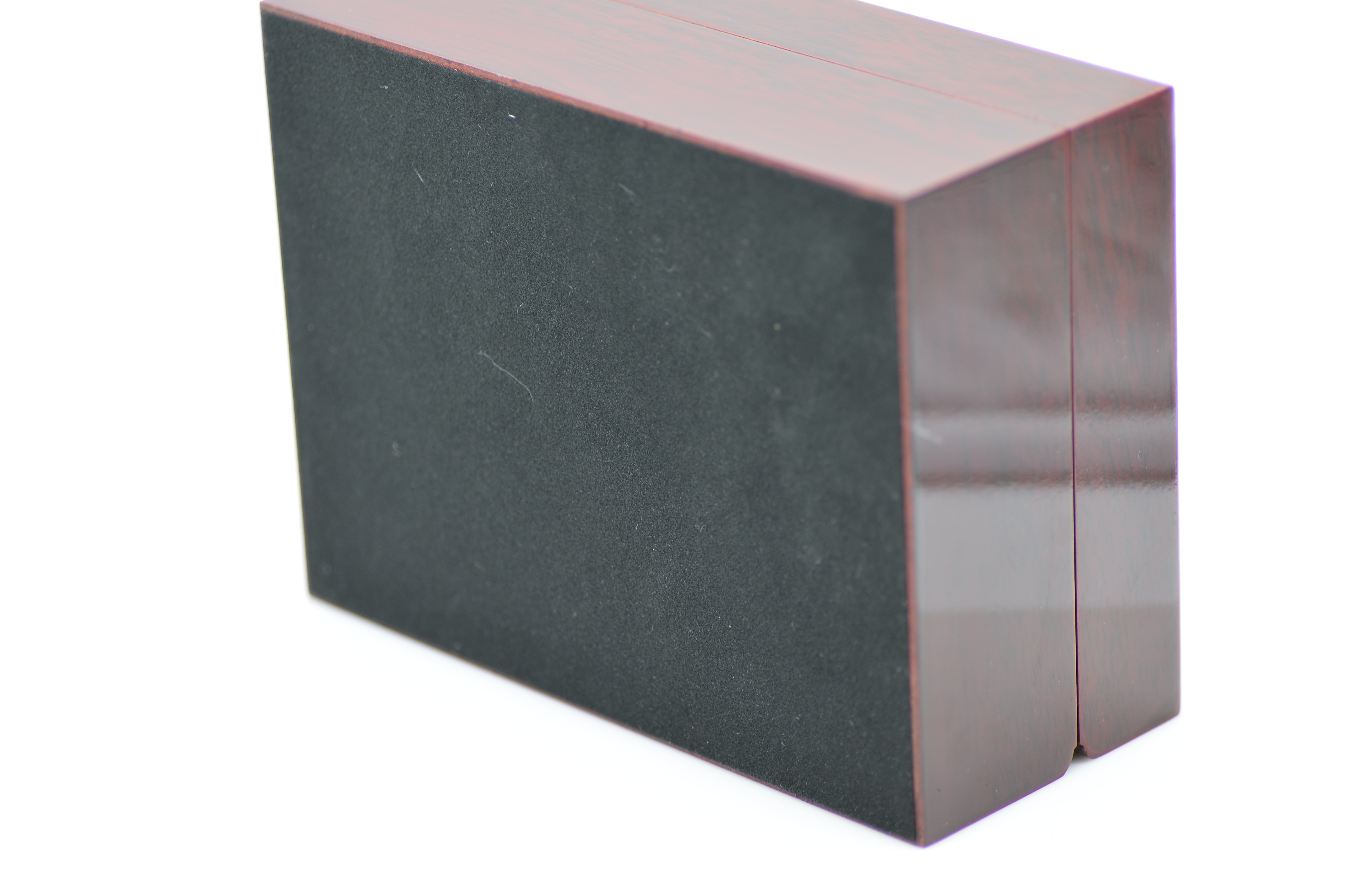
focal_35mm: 135
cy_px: 448
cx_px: 676
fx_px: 5063
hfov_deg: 15.2
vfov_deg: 10.1
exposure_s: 1/50
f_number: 3.2
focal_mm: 90
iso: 100
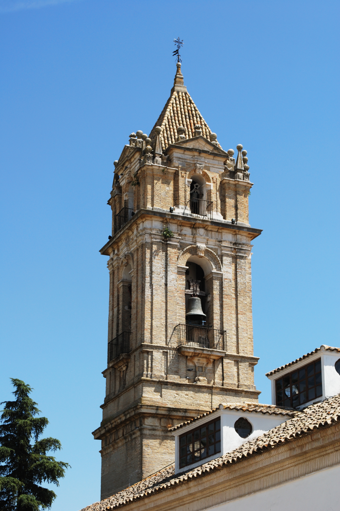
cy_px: 258
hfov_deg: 16.4
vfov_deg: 24.3
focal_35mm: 84
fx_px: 1183
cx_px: 172
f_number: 10
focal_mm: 55
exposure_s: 1/320
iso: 200
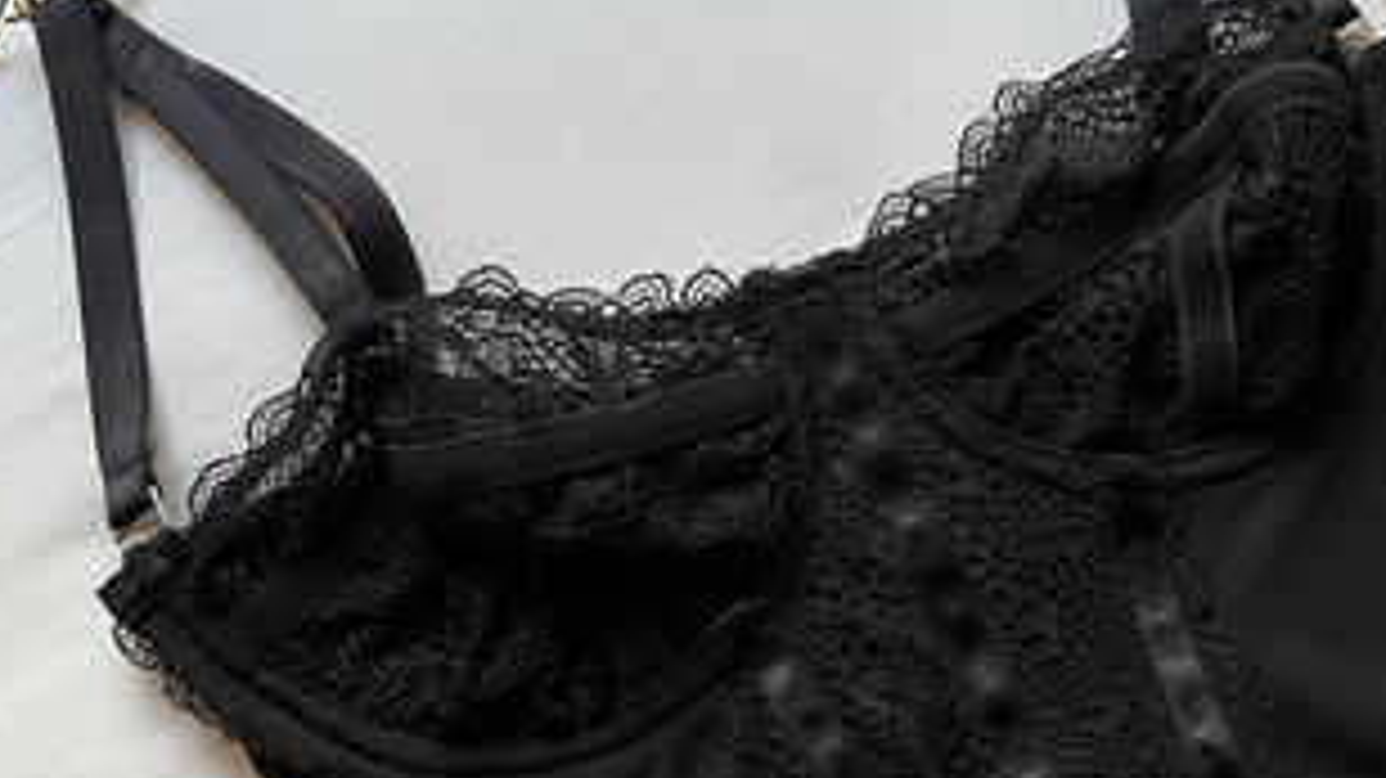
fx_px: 1800
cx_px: 842
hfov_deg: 41.9
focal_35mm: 49
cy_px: 353
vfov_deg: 24.4
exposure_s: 1/85
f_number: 1.6
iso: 125
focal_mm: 5.1
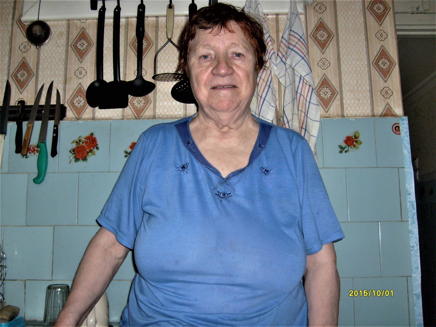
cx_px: 218
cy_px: 164
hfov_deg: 52.6
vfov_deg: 40.7
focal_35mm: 35
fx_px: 441
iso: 100
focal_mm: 5.8
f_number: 2.8
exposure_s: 1/45
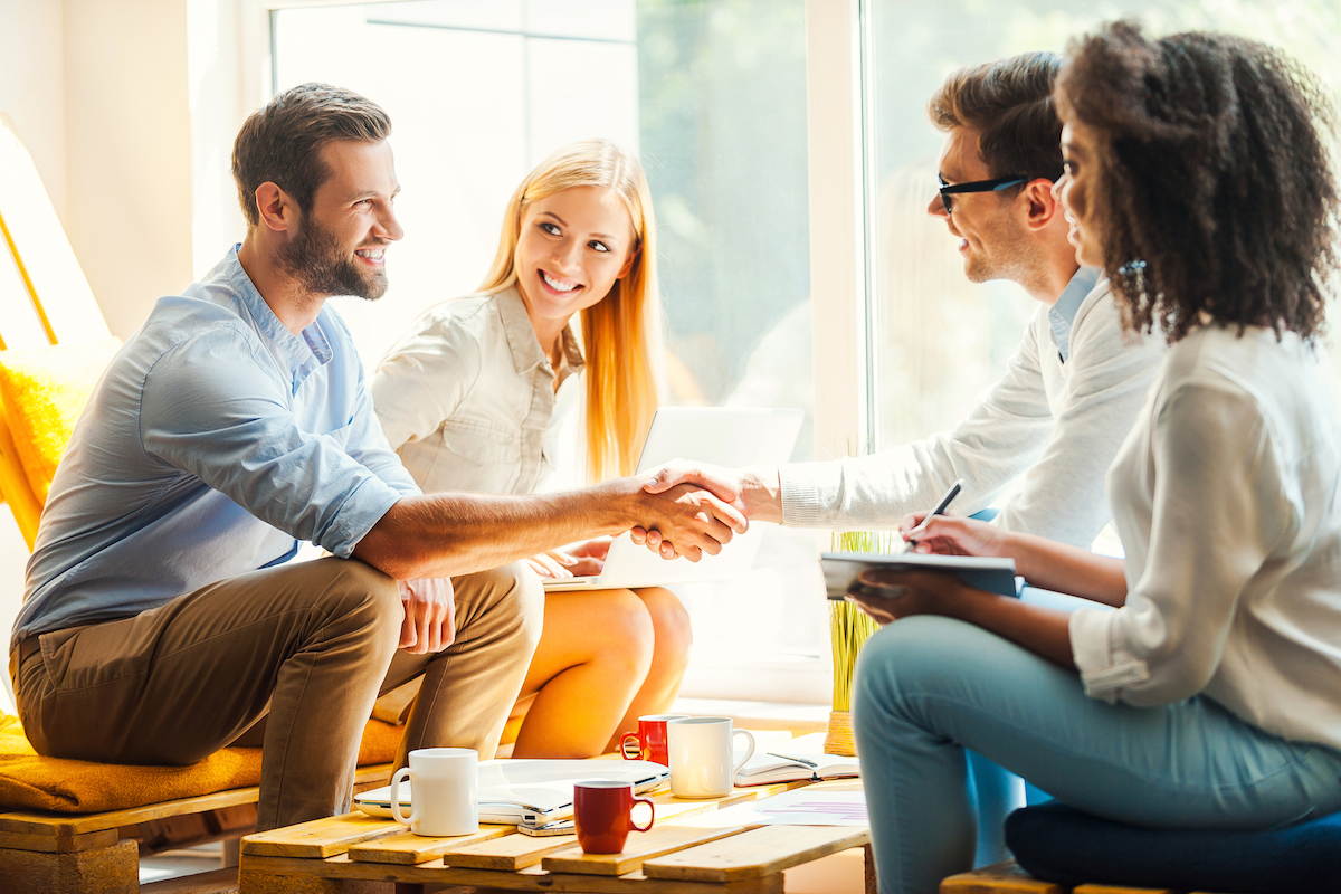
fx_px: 3799
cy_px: 447
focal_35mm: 102
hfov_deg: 20.0
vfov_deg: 13.4
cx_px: 670
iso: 250
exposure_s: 1/125
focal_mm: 102
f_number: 3.2
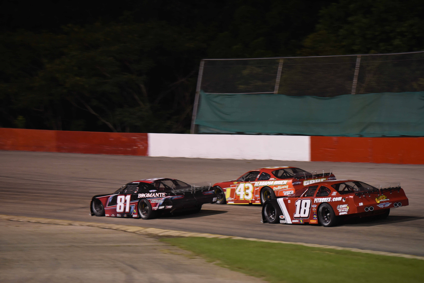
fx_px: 1838
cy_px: 154
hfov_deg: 13.2
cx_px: 228
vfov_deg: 8.8
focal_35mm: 156
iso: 1600
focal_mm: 140
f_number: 2.8
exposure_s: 1/200
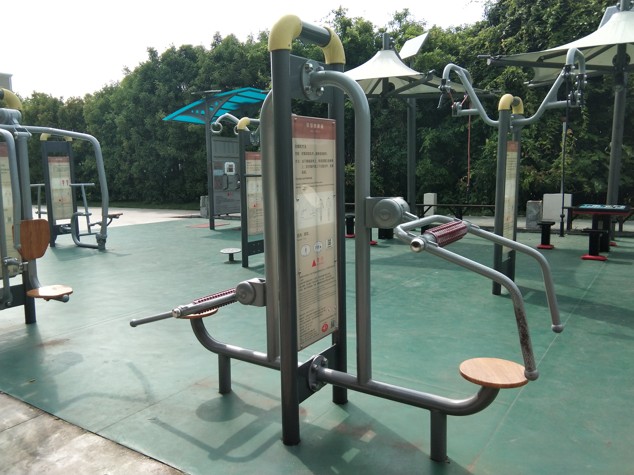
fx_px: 568
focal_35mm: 31
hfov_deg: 58.4
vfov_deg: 45.4
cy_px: 238
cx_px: 317
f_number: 2.2
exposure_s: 1/508
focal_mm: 3.69
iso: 50
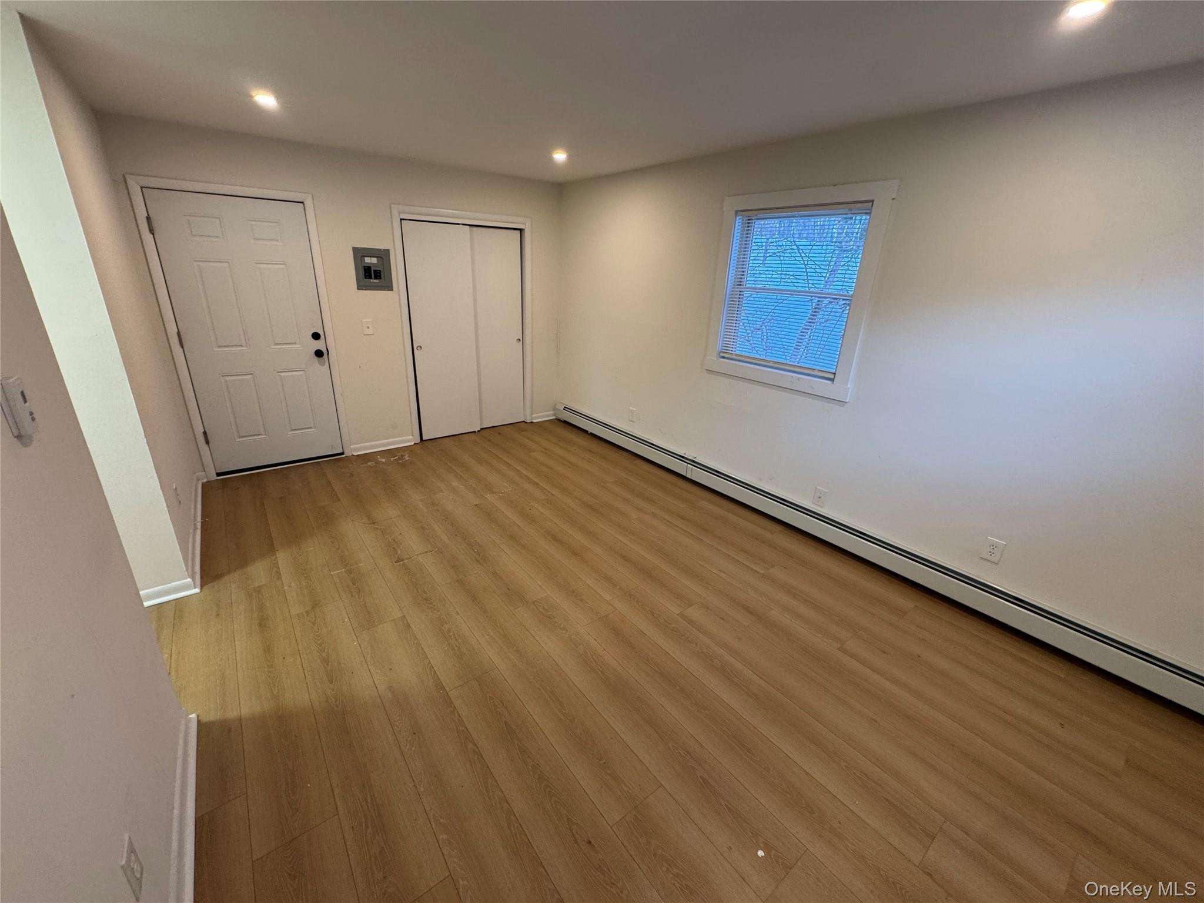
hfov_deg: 102.1
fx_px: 487
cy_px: 452
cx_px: 602
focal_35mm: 14
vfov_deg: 85.7
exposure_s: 1/60
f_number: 2.2
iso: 160
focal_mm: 2.22
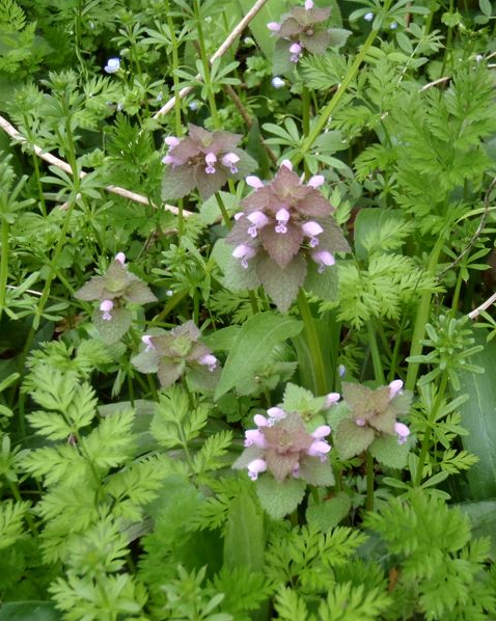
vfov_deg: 29.6
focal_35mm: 64
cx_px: 381
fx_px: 1175
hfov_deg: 23.6
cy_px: 310
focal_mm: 8.8
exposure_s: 1/50
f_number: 4.9
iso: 125
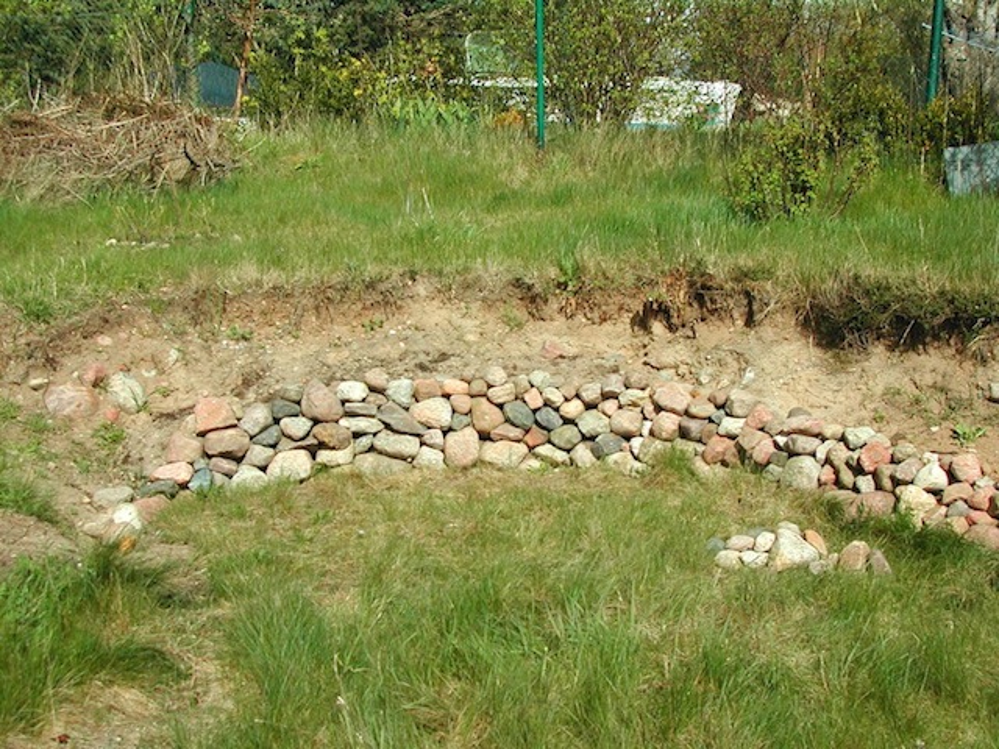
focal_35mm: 52
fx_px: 1501
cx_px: 500
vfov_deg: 28.0
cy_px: 374
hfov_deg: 36.8
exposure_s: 1/187
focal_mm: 11.1
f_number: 8.8
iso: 100
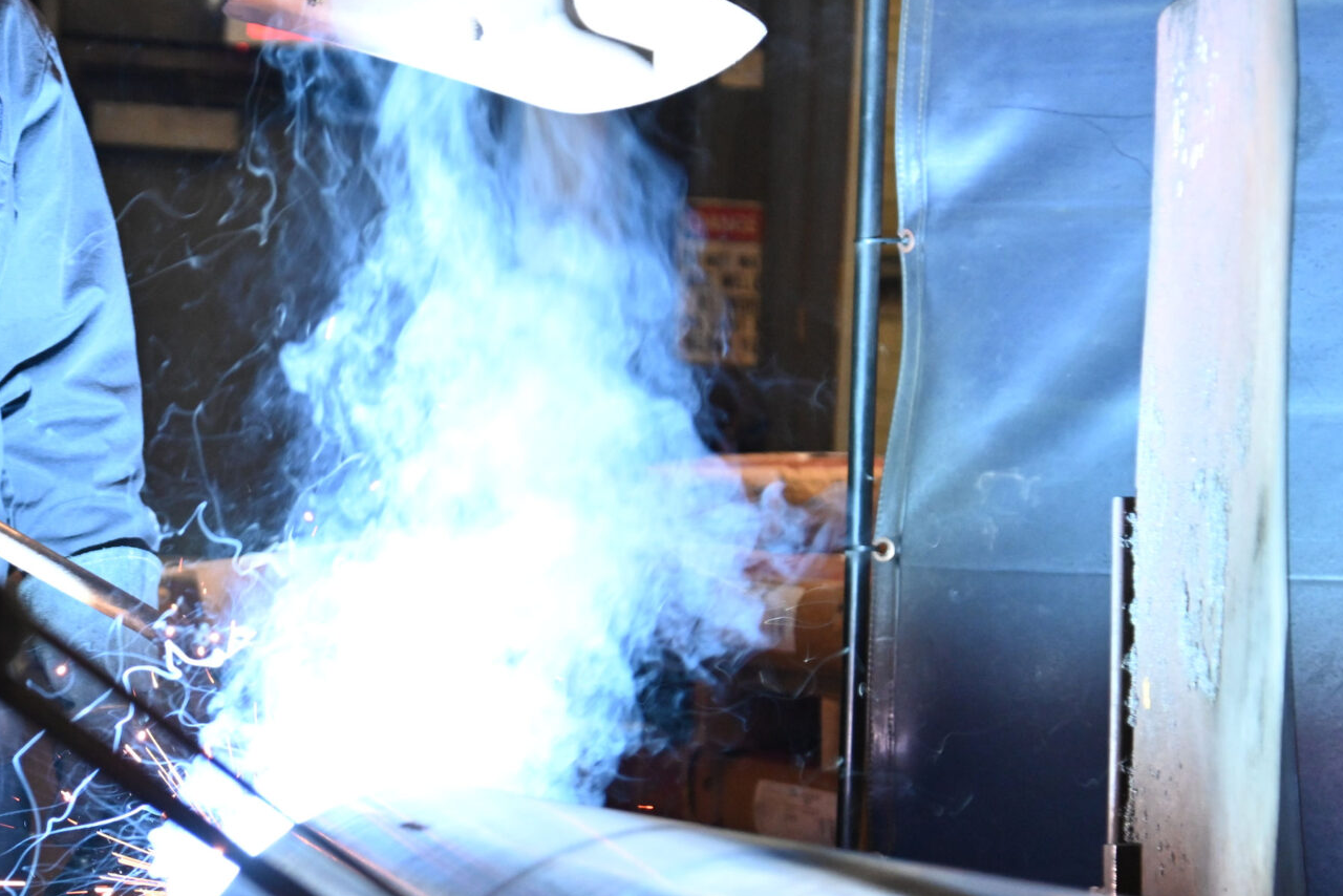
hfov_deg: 18.3
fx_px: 4104
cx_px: 156
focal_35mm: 110
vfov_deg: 12.5
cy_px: 520
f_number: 4.2
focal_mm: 55
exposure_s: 1/125
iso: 1600
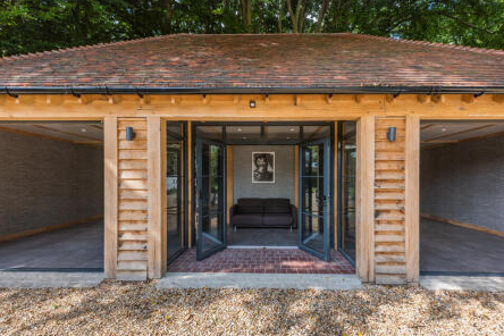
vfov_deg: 77.3
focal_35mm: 15
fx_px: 210
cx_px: 258
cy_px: 177
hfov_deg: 100.4
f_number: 11
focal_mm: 14
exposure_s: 1/160
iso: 100
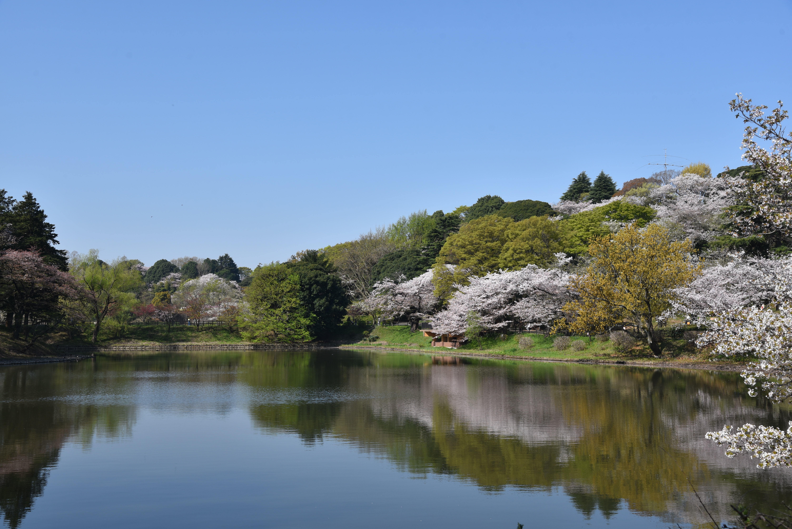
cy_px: 264
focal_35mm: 40
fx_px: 880
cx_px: 396
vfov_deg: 33.4
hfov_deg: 48.4
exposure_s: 1/400
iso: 200
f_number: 10
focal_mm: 40
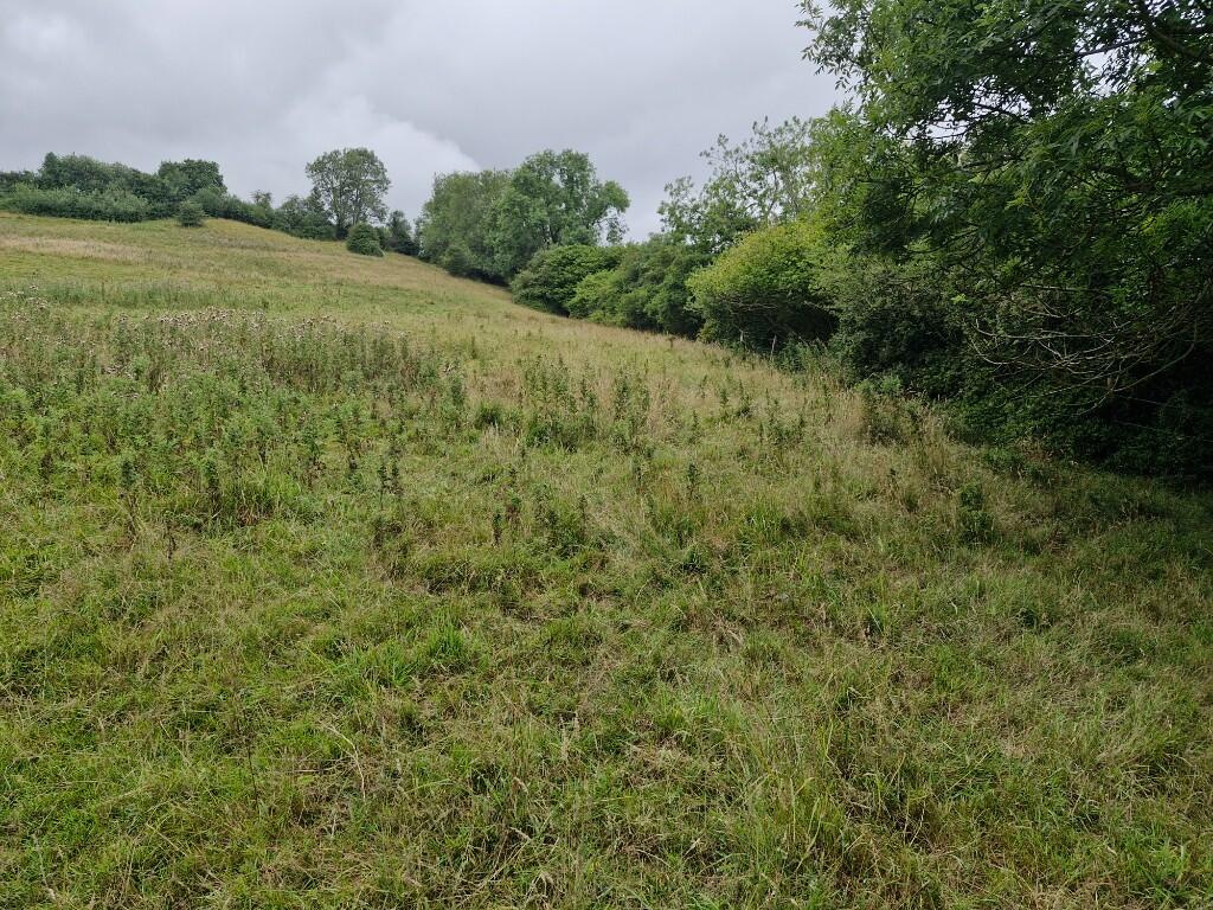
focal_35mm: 23
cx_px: 606
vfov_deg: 58.9
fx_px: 806
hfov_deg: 73.9
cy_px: 455
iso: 50
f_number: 1.8
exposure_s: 1/644
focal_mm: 5.54
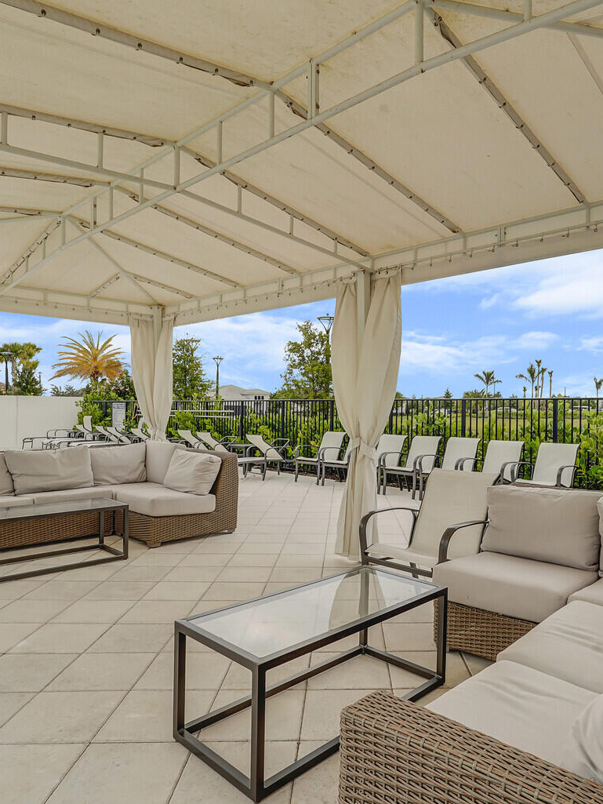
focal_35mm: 24
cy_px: 417
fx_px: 557
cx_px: 371
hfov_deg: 56.2
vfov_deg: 71.6
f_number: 11
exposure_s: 1/320
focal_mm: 16
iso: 320
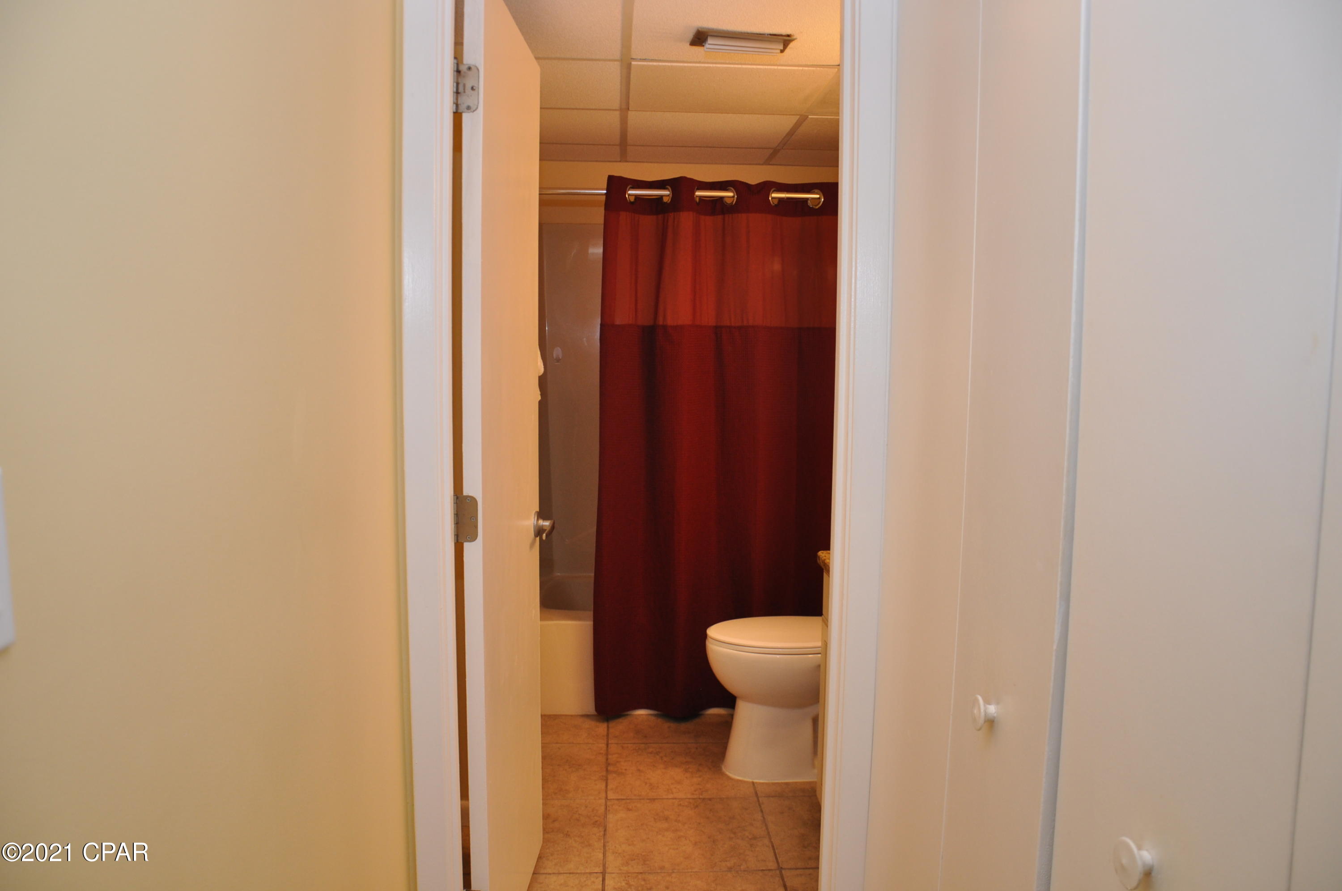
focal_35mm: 27
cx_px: 671
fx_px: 1005
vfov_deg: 47.8
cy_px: 446
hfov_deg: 67.4
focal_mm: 18
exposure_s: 1/60
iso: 400
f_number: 5
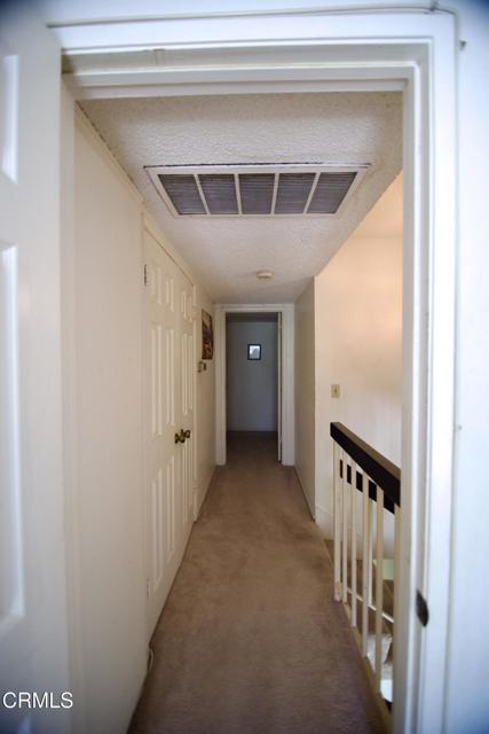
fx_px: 305
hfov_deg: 77.4
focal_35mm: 15
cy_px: 367
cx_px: 244
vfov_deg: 100.4
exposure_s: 1/160
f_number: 2.8
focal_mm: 15
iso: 800
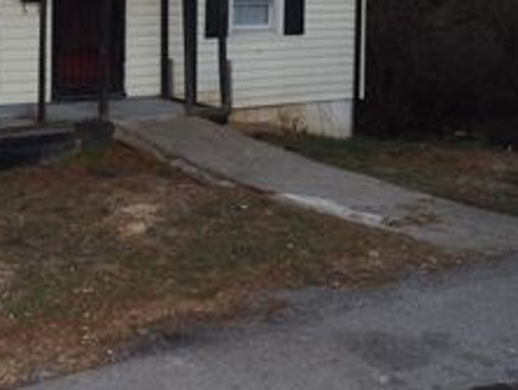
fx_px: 809
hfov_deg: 33.2
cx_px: 30
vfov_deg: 25.4
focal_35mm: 54
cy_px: -20
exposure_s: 1/166
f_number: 3.2
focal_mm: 4.3
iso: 200
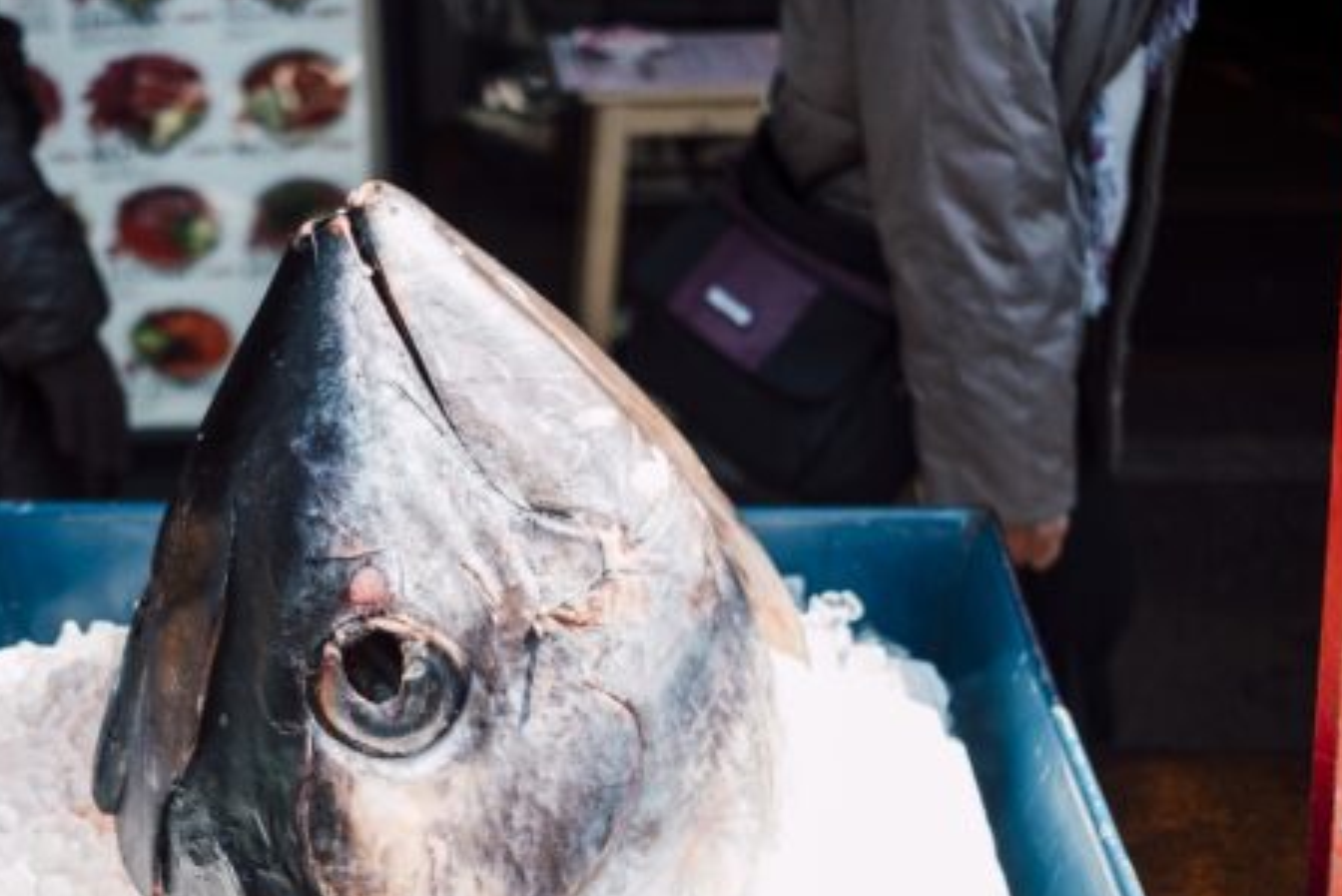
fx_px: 1790
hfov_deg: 40.7
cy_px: 584
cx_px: 469
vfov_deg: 27.9
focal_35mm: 48
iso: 200
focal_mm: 23
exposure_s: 1/1667
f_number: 2
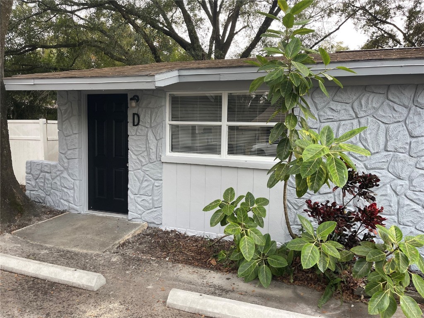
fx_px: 306
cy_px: 159
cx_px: 212
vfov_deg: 54.9
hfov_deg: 69.4
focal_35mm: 25
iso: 125
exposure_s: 1/121
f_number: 1.6
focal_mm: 5.1
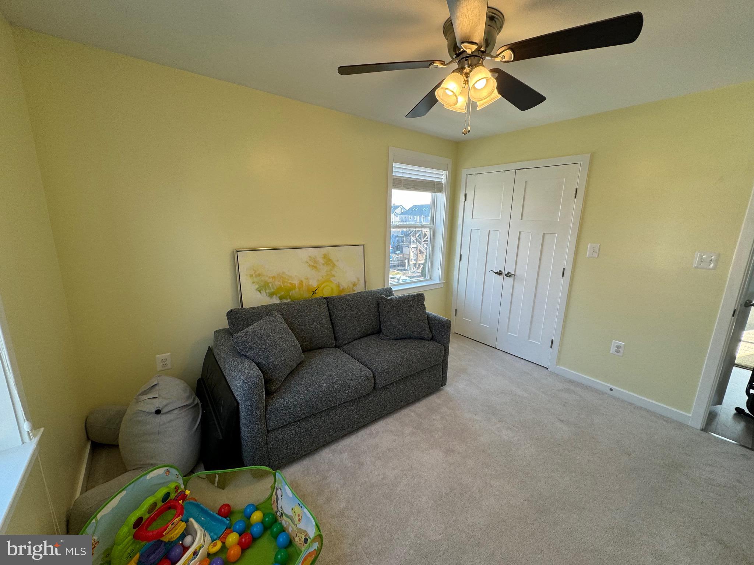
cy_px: 282
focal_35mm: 14
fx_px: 305
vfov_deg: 85.7
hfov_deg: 102.1
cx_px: 377
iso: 64
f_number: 2.2
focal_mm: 2.22
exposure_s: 1/120
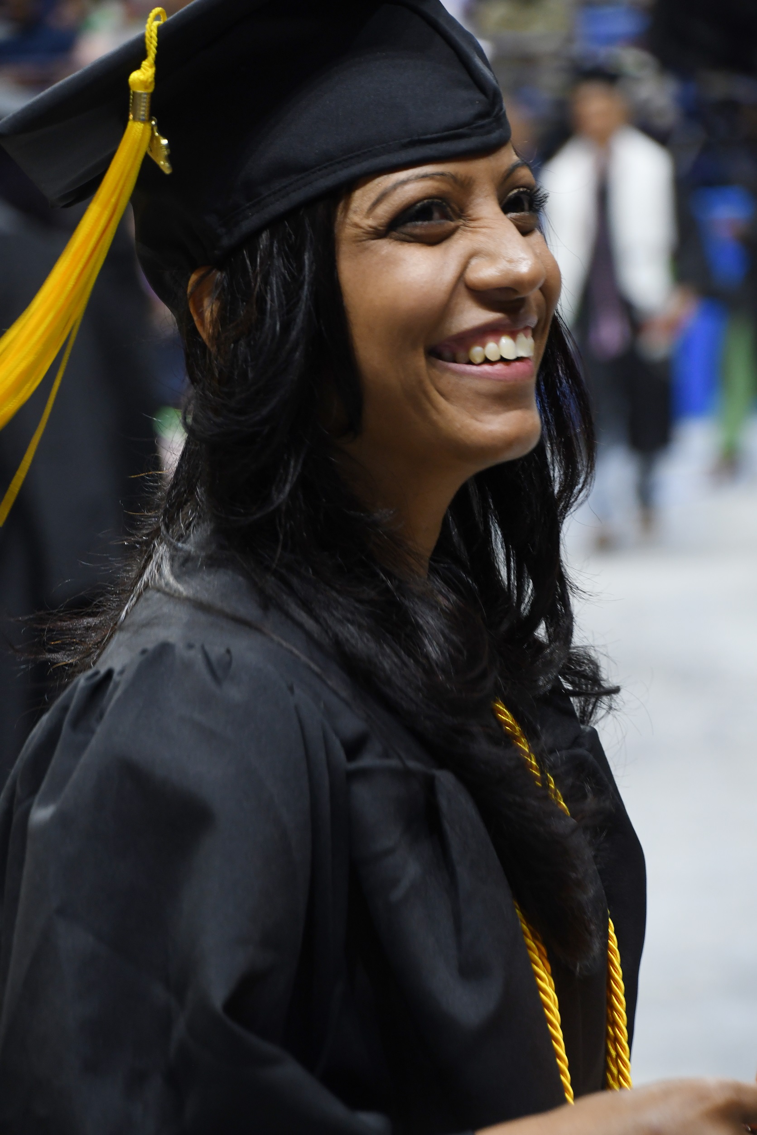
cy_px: 568
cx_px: 378
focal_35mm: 165
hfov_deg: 8.3
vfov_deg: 12.5
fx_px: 5203
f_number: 5.6
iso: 1000
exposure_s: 1/80
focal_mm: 110
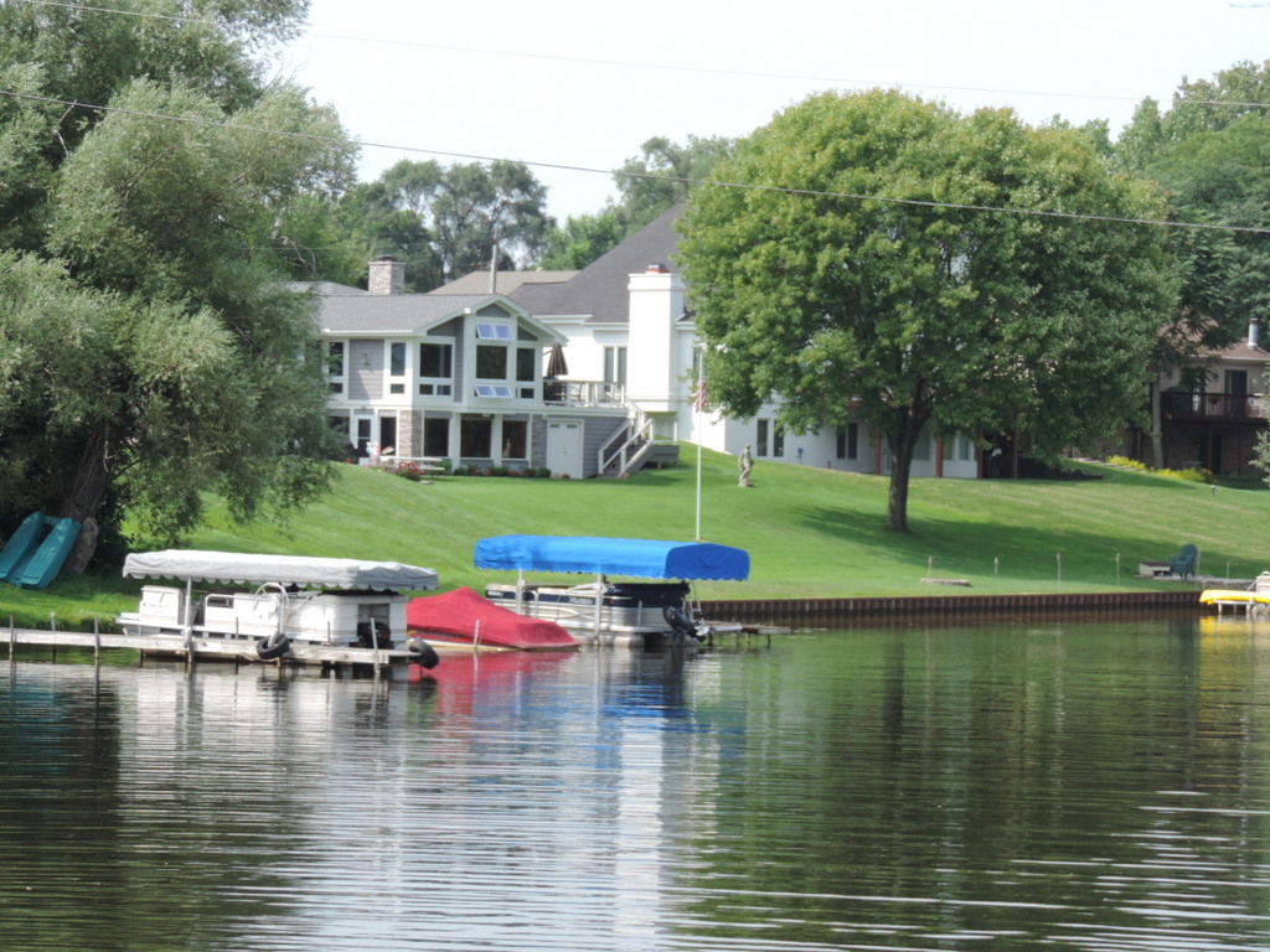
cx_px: 635
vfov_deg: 11.0
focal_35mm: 135
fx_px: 4953
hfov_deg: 14.6
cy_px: 476
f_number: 4.3
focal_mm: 24
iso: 80
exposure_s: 1/250
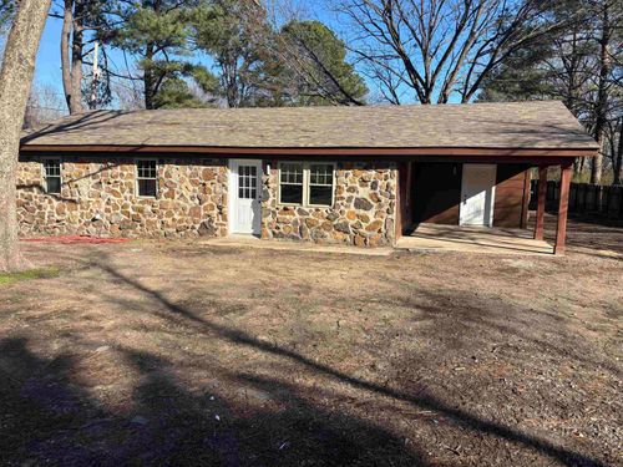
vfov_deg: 53.1
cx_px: 312
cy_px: 234
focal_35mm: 26
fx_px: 468
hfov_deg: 67.3
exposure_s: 1/1949
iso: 50
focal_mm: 5.96
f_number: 1.6
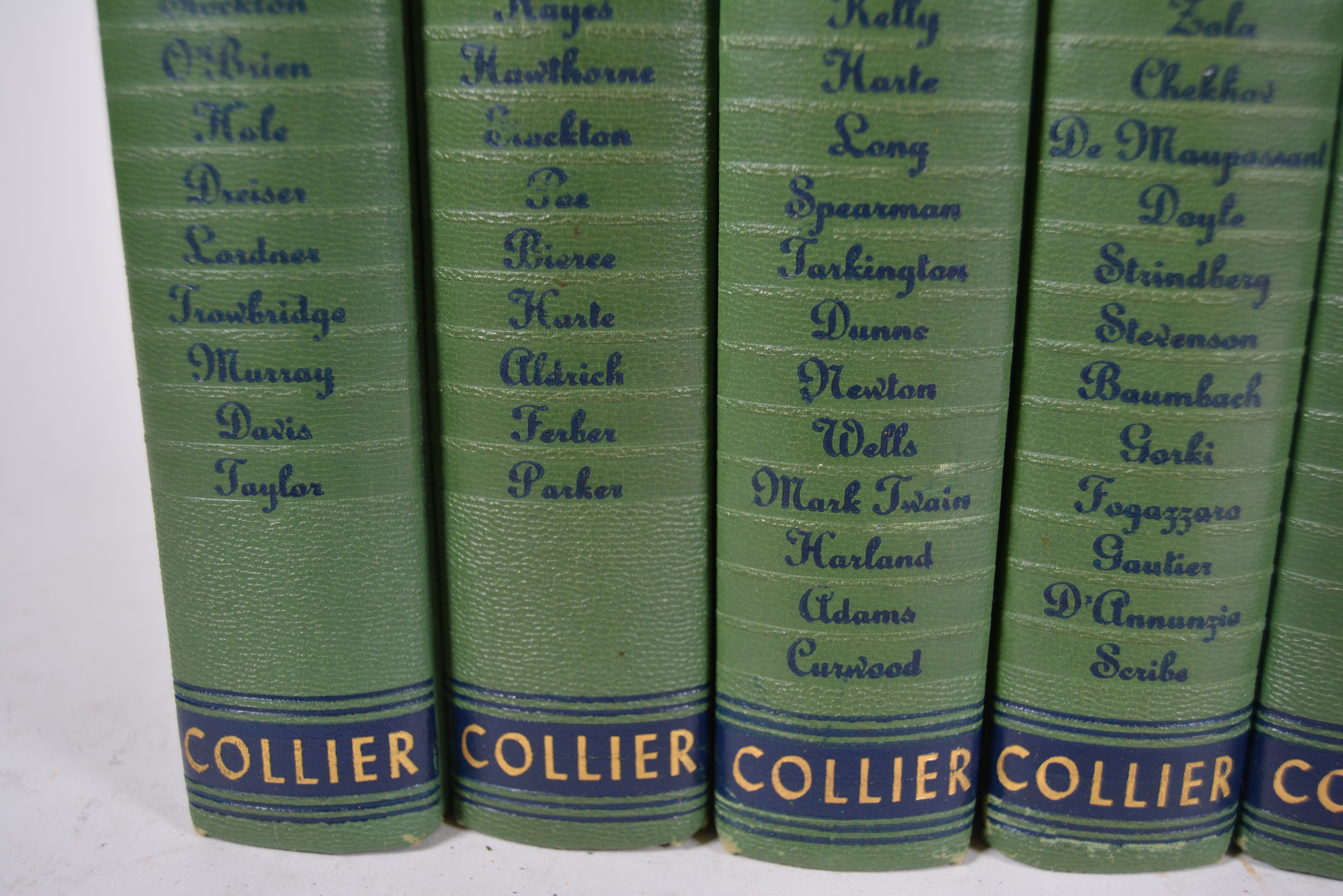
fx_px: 1567
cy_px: 448
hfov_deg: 46.4
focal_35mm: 42
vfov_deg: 31.9
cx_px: 672
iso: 400
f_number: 5
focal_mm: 28
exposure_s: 1/100
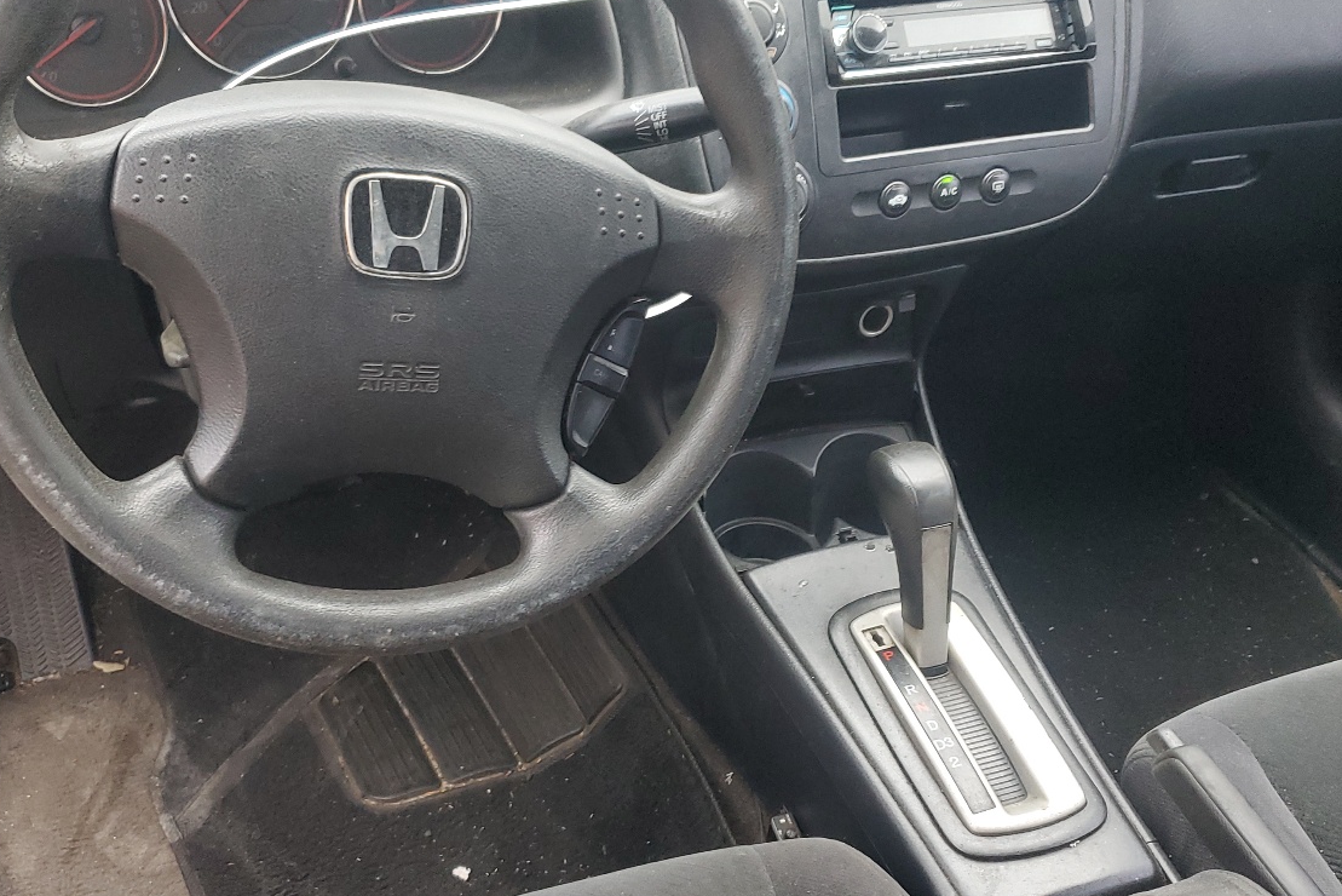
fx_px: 1454
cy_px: 458
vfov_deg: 34.2
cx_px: 621
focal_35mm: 39
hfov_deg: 49.5
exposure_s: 1/120
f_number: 1.5
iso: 97
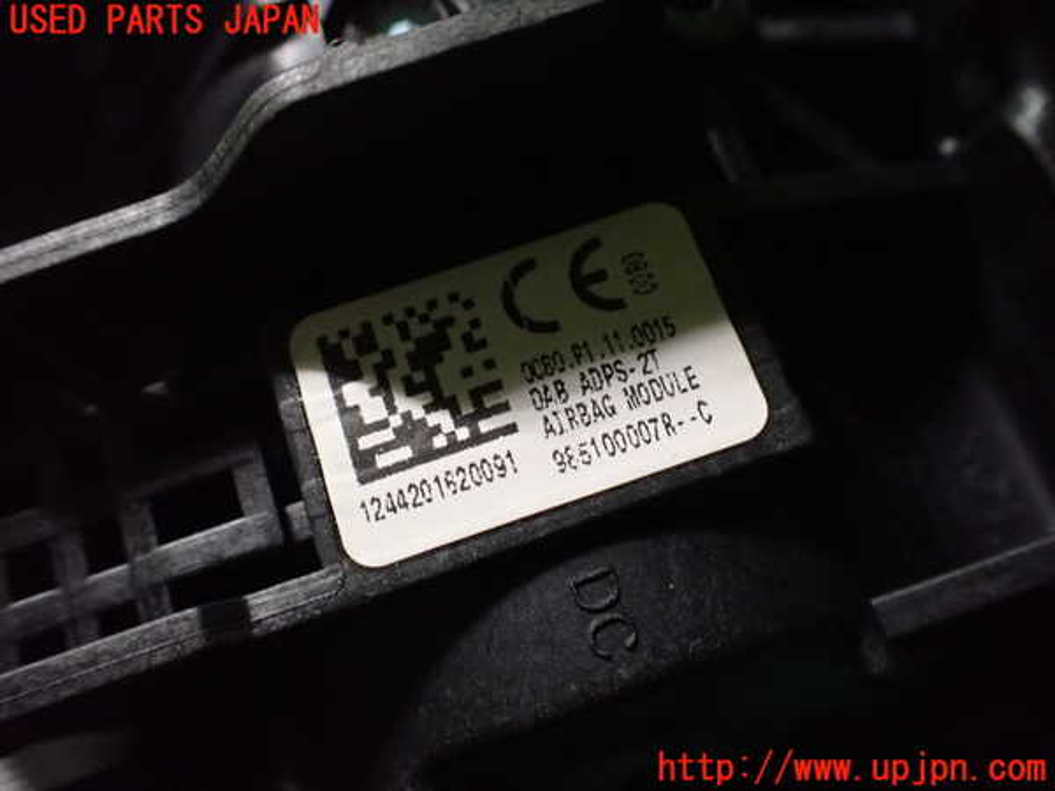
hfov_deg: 60.0
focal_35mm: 30
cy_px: 396
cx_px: 528
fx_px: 914
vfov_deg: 46.8
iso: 1250
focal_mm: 5.4
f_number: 2.3
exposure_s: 1/30
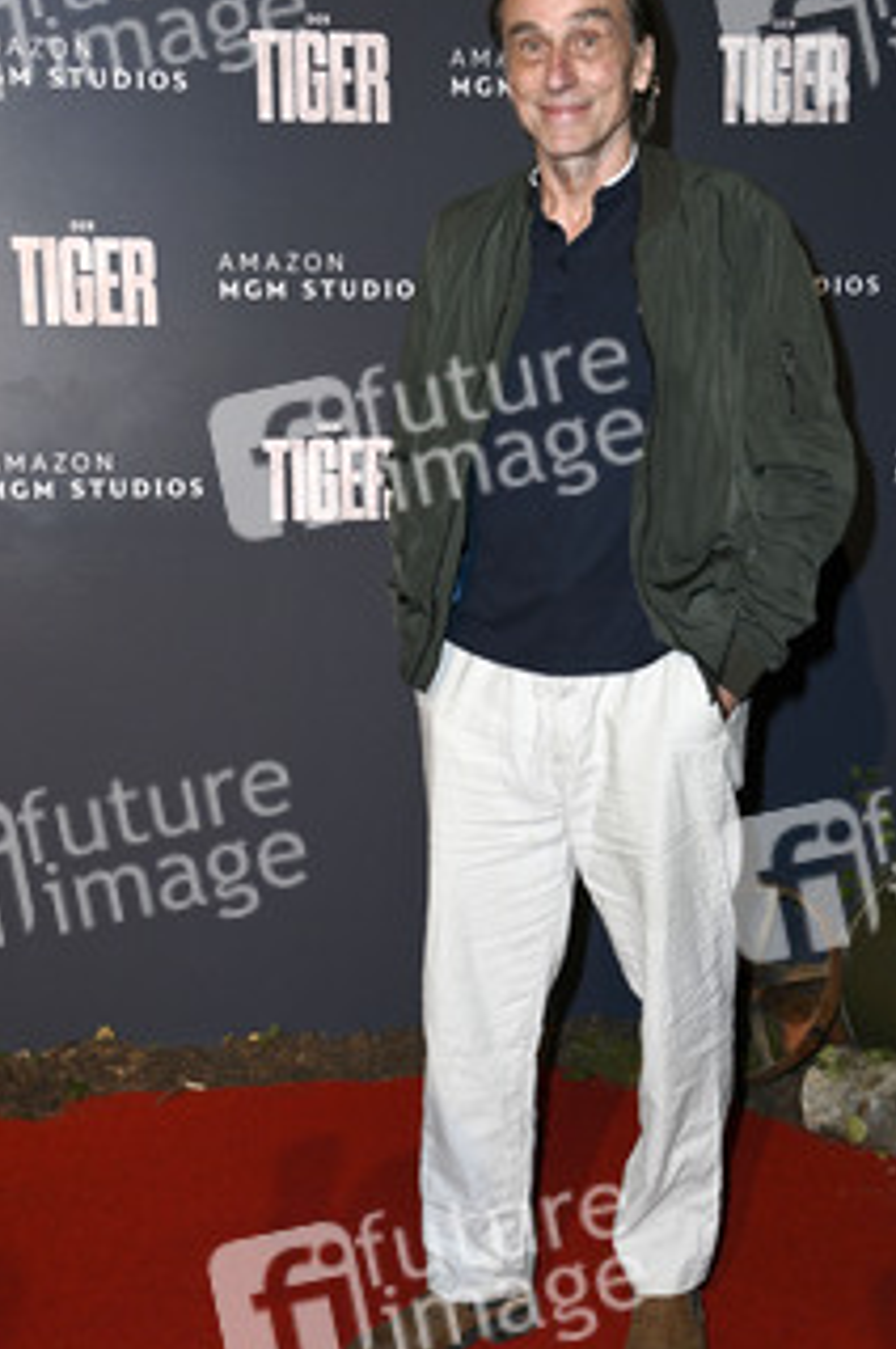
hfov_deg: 19.7
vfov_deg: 29.3
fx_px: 2581
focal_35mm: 69
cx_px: 549
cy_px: 651
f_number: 5.6
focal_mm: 55
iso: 640
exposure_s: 1/200
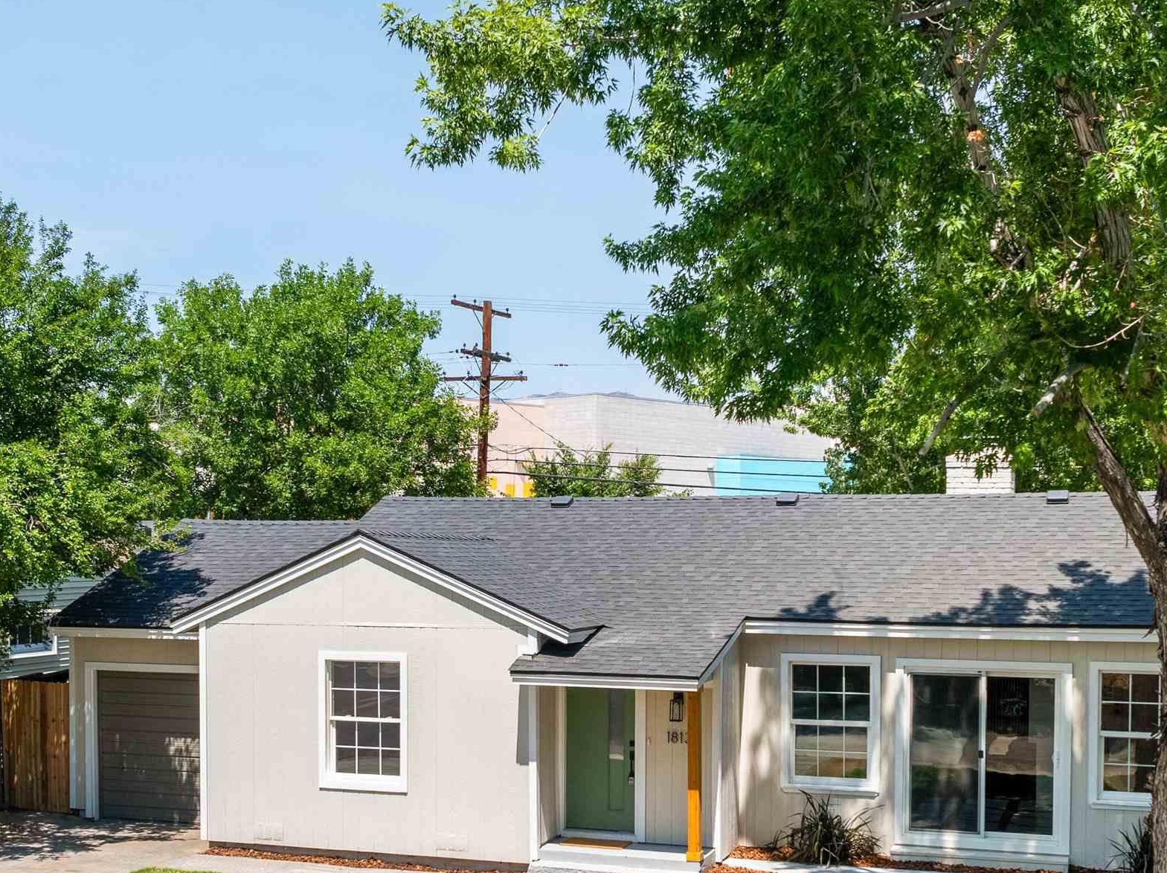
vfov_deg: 30.6
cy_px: 583
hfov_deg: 40.5
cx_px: 568
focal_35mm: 47
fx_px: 1583
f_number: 2.8
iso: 130
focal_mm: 12.29
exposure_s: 1/3200
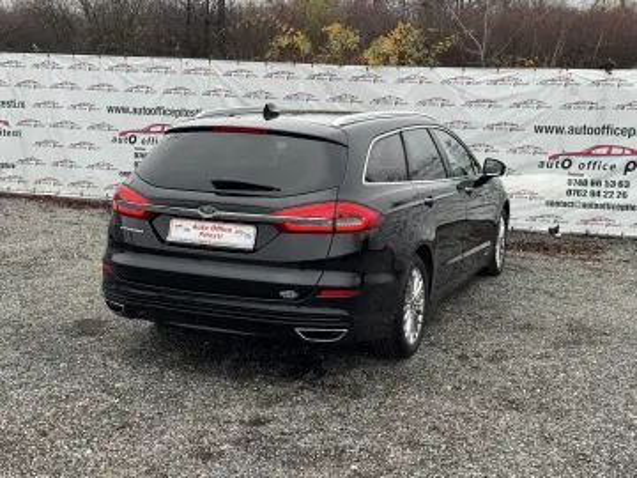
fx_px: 883
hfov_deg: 39.7
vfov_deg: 30.3
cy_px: 239
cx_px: 318
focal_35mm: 48
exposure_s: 1/633
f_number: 1.78
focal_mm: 6.76
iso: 64
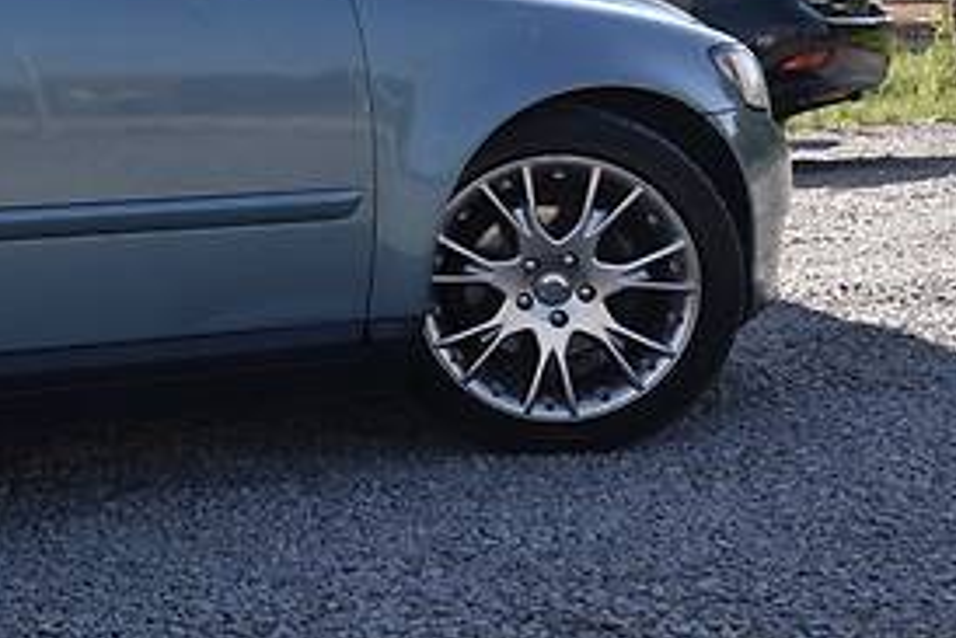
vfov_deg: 19.2
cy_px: 92
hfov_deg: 24.2
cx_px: -377
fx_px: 1860
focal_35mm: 70
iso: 220
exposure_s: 1/250
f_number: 8
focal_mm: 24
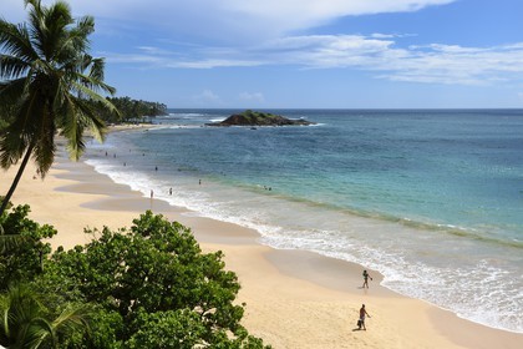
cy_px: 174
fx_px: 639
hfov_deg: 44.5
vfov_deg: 30.5
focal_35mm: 44
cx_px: 262
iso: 200
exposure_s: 1/320
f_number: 16
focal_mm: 44
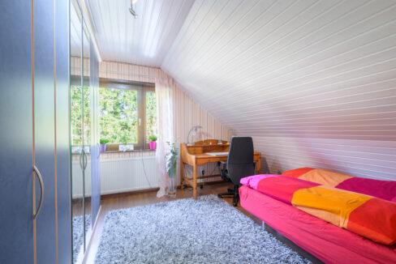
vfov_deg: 73.8
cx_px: 198
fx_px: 176
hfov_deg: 96.7
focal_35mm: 16
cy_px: 132
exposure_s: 1/4
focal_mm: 16
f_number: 9
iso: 200
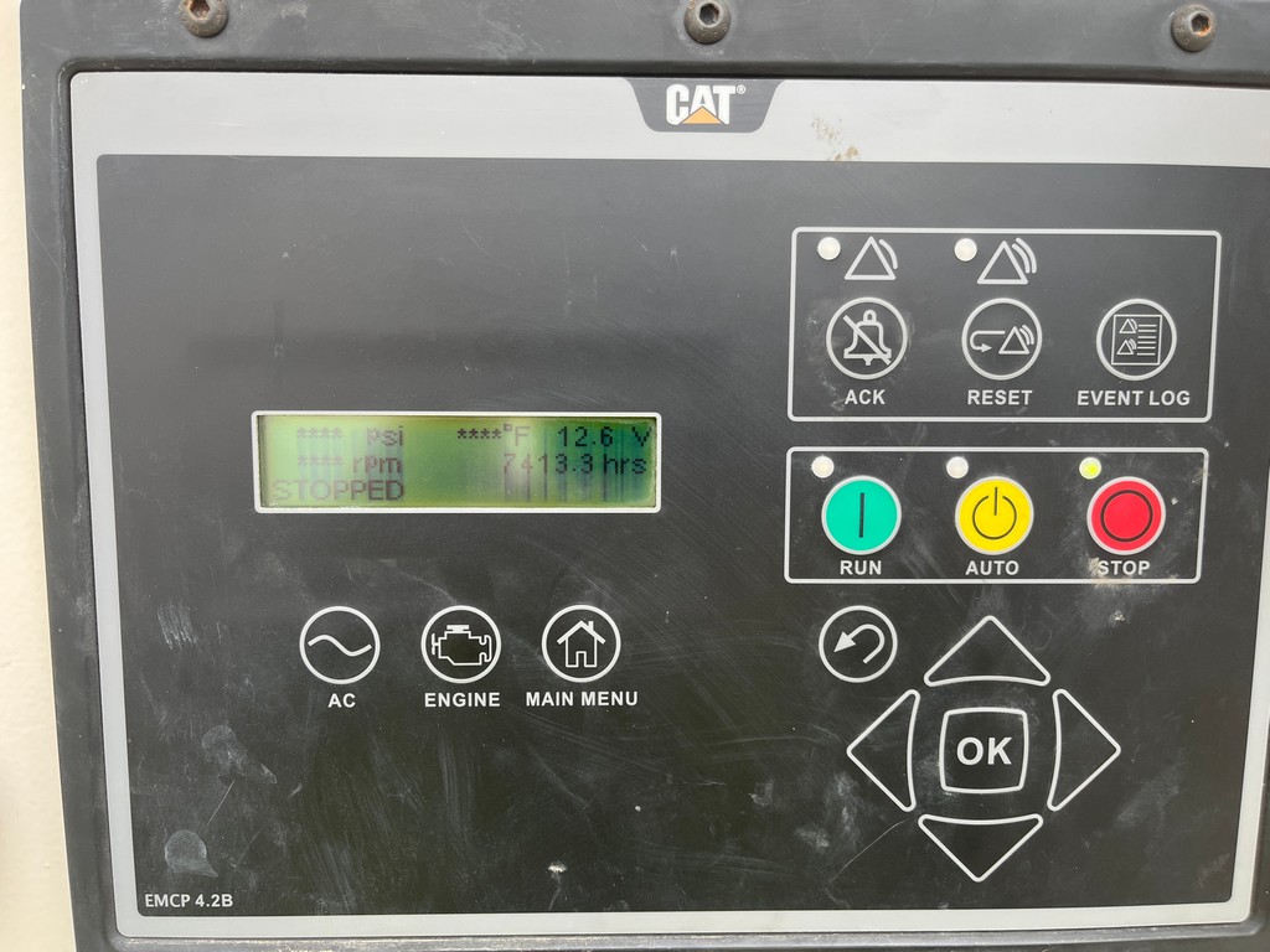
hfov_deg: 67.3
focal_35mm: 26
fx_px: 954
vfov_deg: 53.1
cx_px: 635
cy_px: 476
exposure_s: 1/122
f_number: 1.6
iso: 50
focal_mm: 5.1
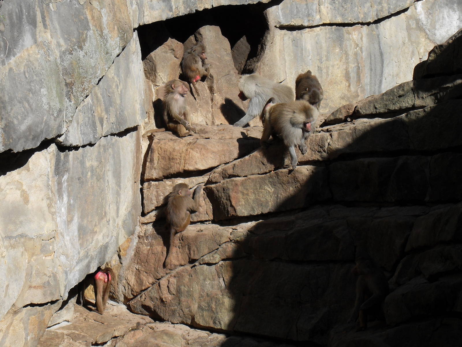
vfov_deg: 13.3
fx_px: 1481
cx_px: 231
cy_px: 174
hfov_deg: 17.7
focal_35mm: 111
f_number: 5.2
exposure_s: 1/250
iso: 80
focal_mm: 18.1
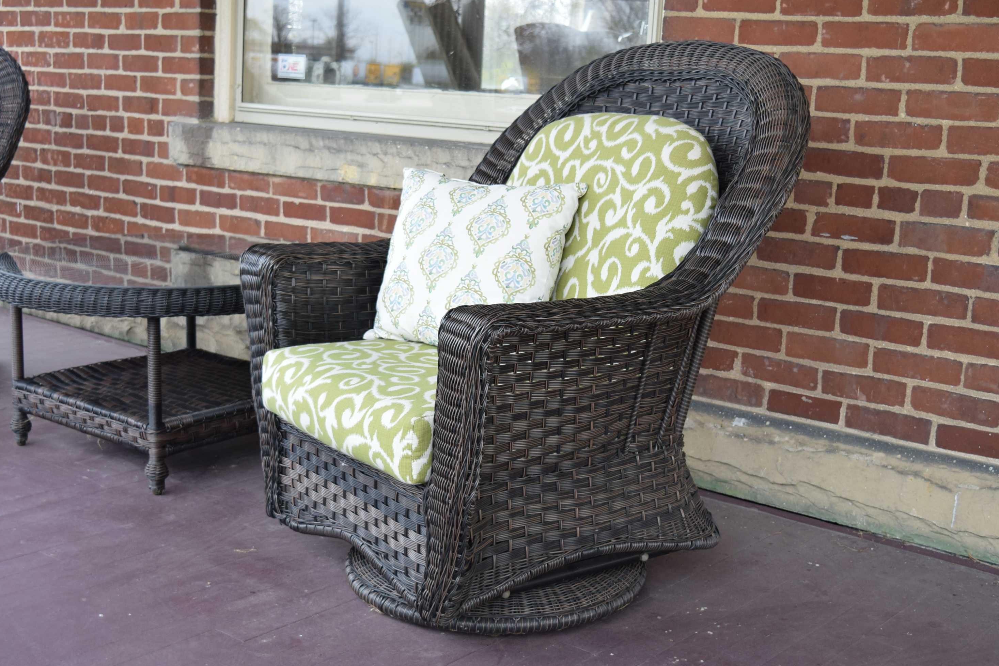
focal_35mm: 49
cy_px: 337
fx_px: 1360
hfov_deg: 40.3
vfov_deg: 27.5
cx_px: 490
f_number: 5.6
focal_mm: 32
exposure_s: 1/125
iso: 400
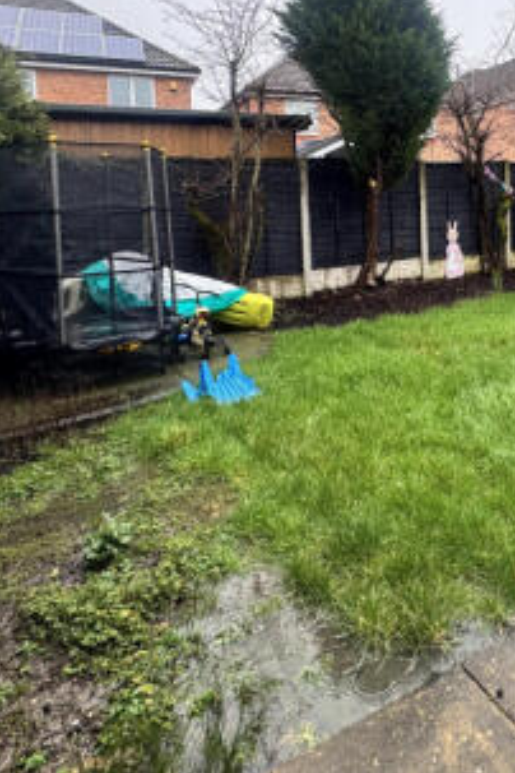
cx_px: 453
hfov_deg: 42.9
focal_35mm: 28
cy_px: 218
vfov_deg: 62.6
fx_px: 601
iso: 40
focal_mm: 2.22
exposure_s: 1/151
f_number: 2.2
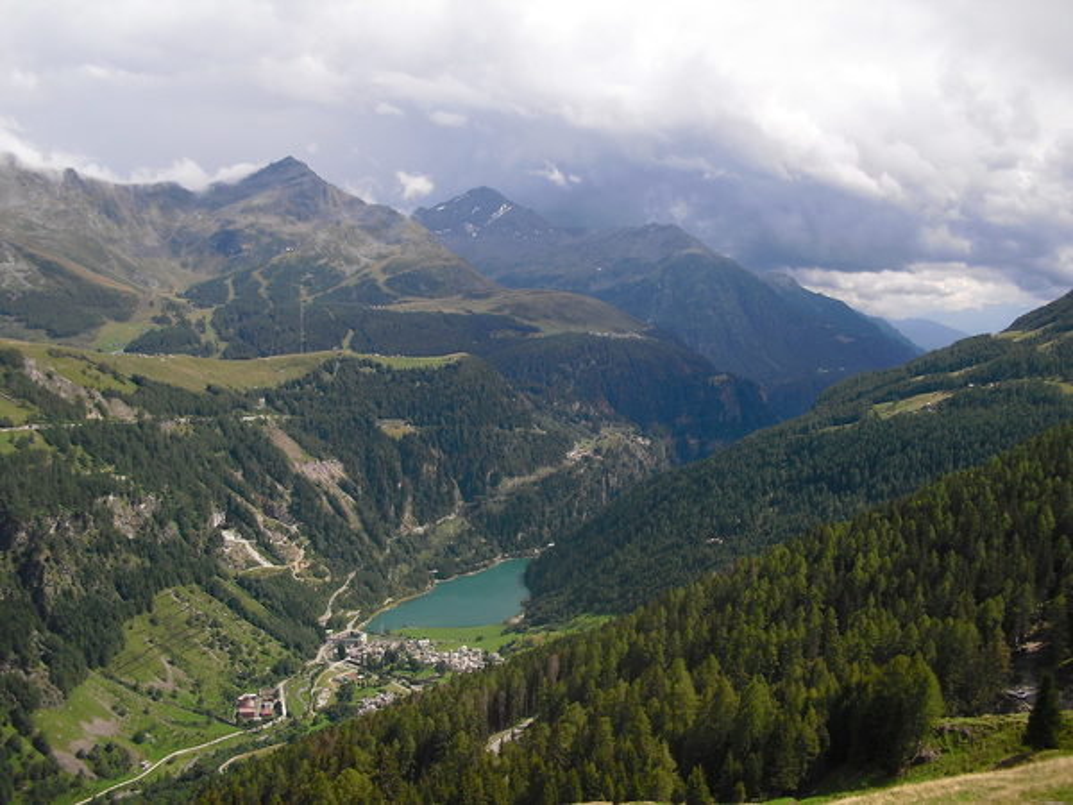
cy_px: 402
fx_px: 1116
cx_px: 536
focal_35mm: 36
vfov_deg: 39.7
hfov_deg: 51.4
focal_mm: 6.3
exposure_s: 1/200
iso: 100
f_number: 7.8
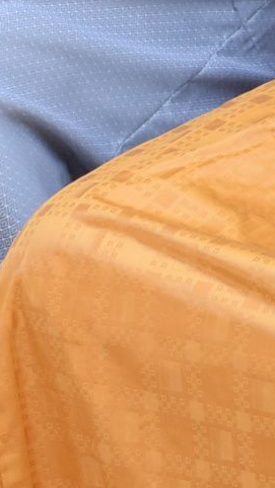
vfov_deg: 4.6
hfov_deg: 2.6
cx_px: 200
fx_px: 6082
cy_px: -410
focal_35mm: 469
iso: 320
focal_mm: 48
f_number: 5.3
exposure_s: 1/250
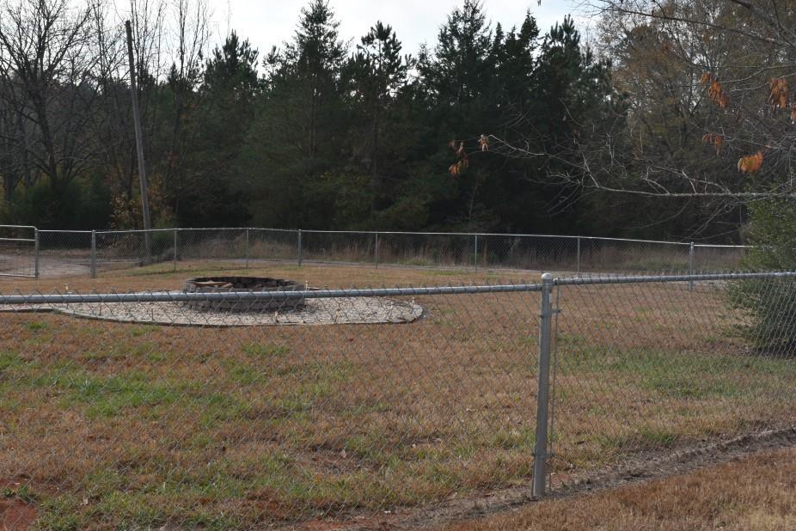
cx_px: 344
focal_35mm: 47
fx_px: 1031
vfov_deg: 28.9
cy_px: 228
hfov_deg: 42.1
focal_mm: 25
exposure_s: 1/200
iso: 100
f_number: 10
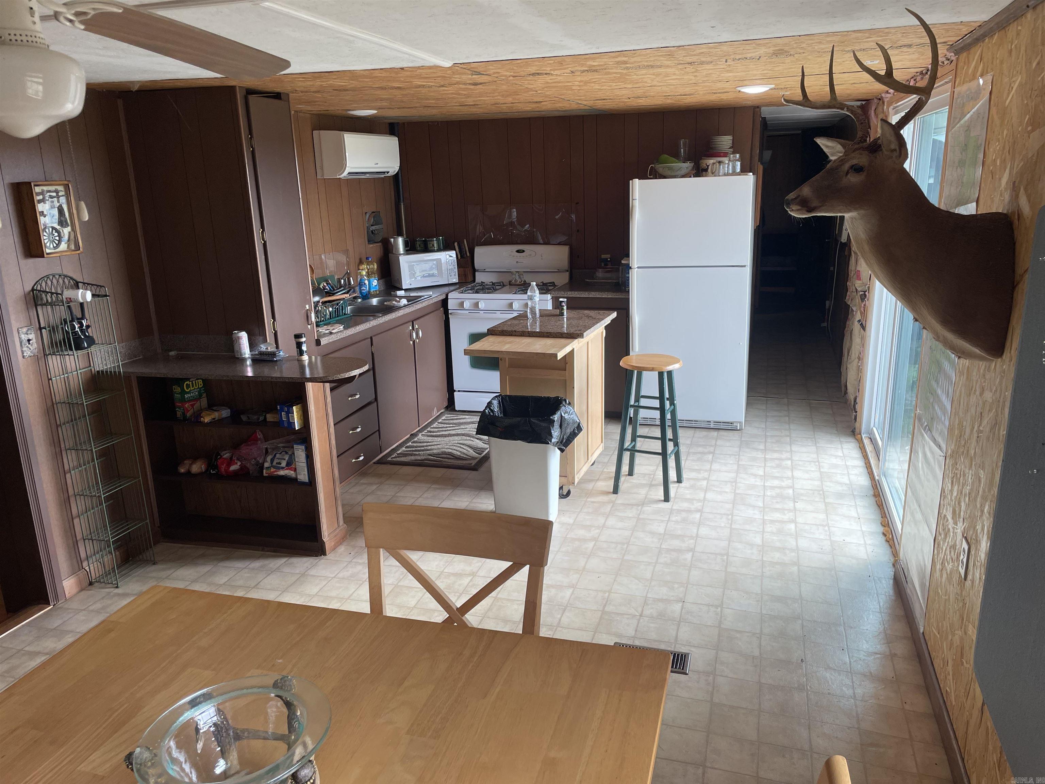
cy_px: 392
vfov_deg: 53.1
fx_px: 785
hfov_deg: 67.3
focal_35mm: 26
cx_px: 522
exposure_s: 1/121
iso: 40
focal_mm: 4.2
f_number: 1.6
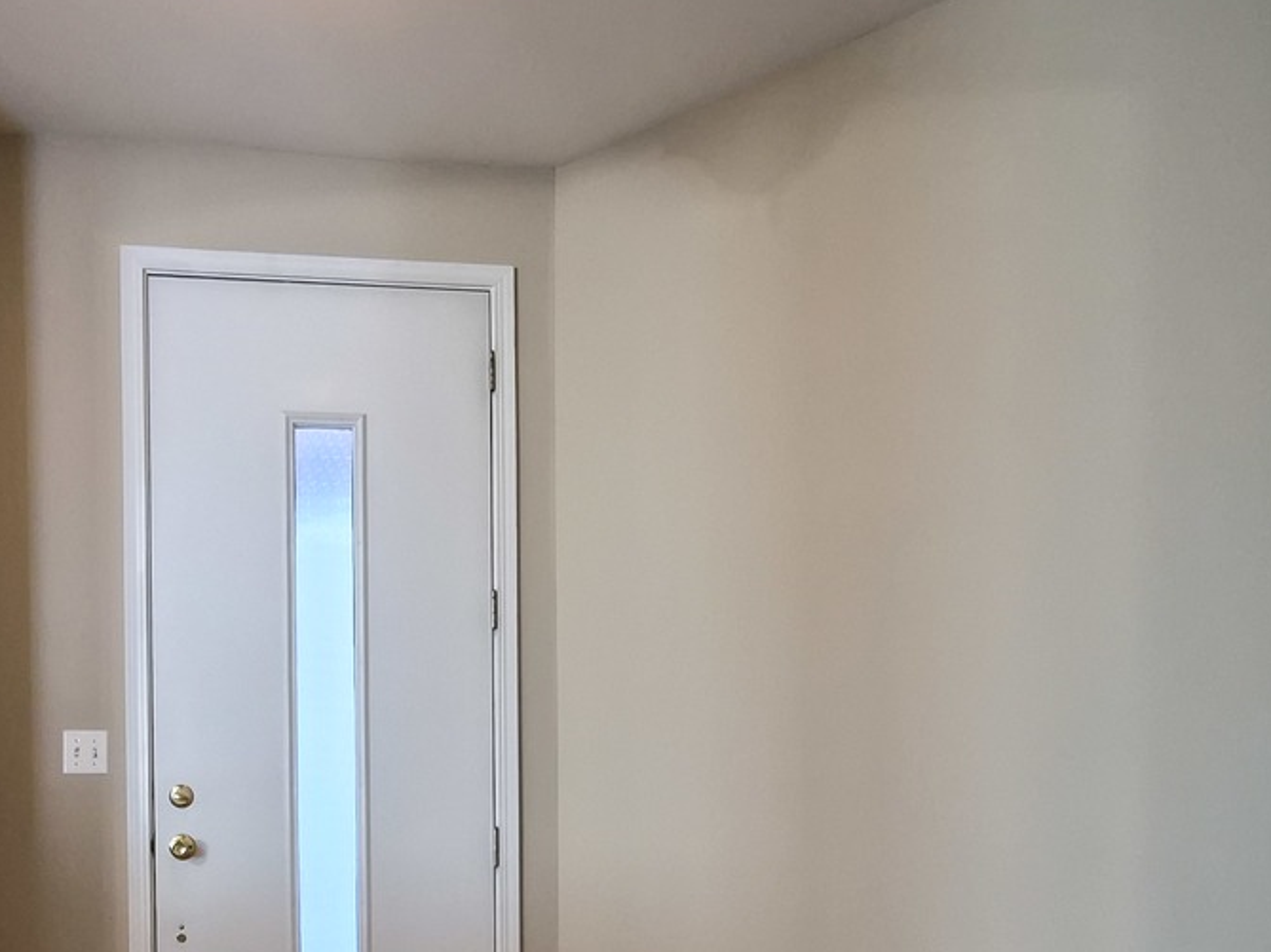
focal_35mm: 28
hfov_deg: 62.6
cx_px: 477
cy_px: 792
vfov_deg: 46.5
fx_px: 1028
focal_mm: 1.7
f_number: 2.2
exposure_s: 1/60
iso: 200
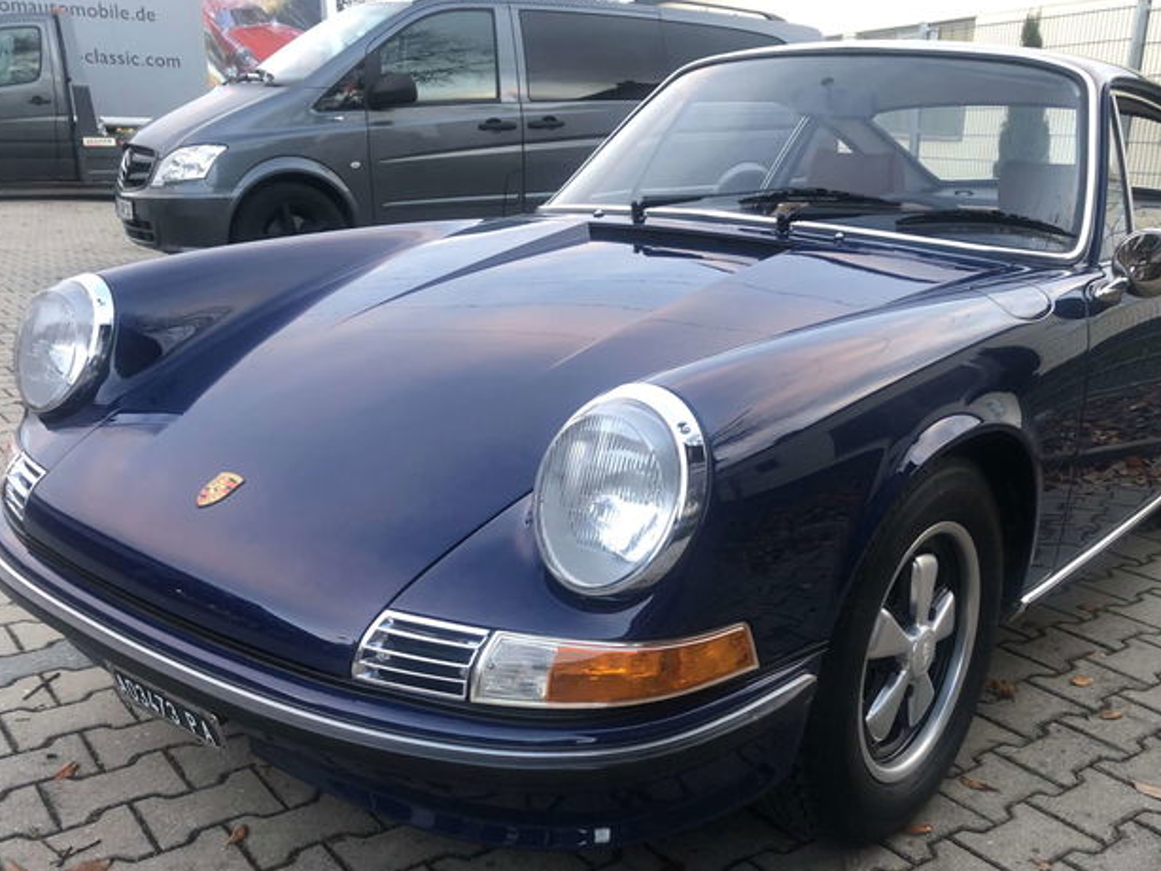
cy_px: 521
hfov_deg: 52.4
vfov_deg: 40.5
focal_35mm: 35
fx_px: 1174
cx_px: 667
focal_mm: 3.99
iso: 32
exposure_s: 1/25
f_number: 1.8
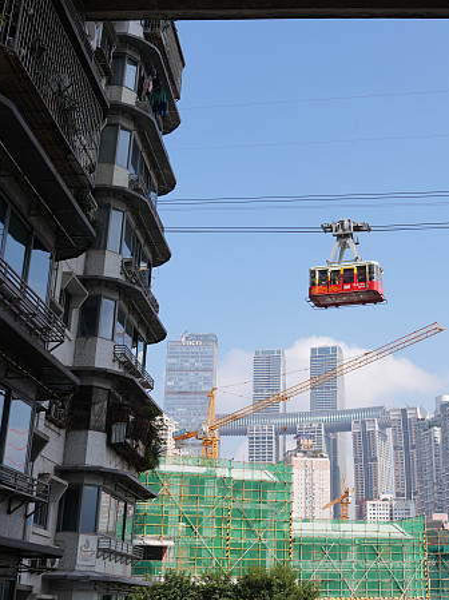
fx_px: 831
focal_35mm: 48
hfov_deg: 29.8
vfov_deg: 39.6
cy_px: 261
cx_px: 330
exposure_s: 1/250
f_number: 8
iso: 125
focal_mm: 28
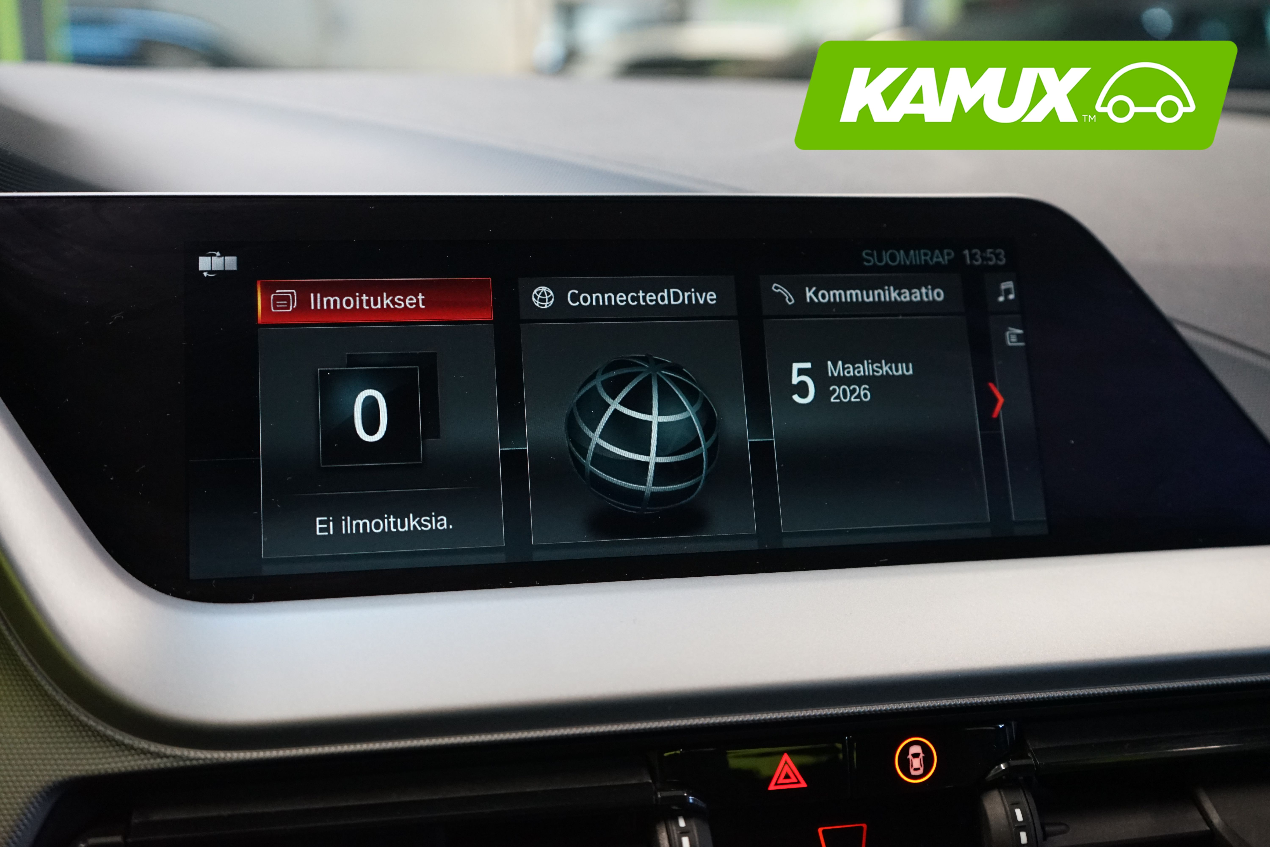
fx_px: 1235
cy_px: 424
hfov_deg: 54.4
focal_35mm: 35
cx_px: 635
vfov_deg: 37.9
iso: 3200
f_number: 4.5
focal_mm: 35
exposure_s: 1/30
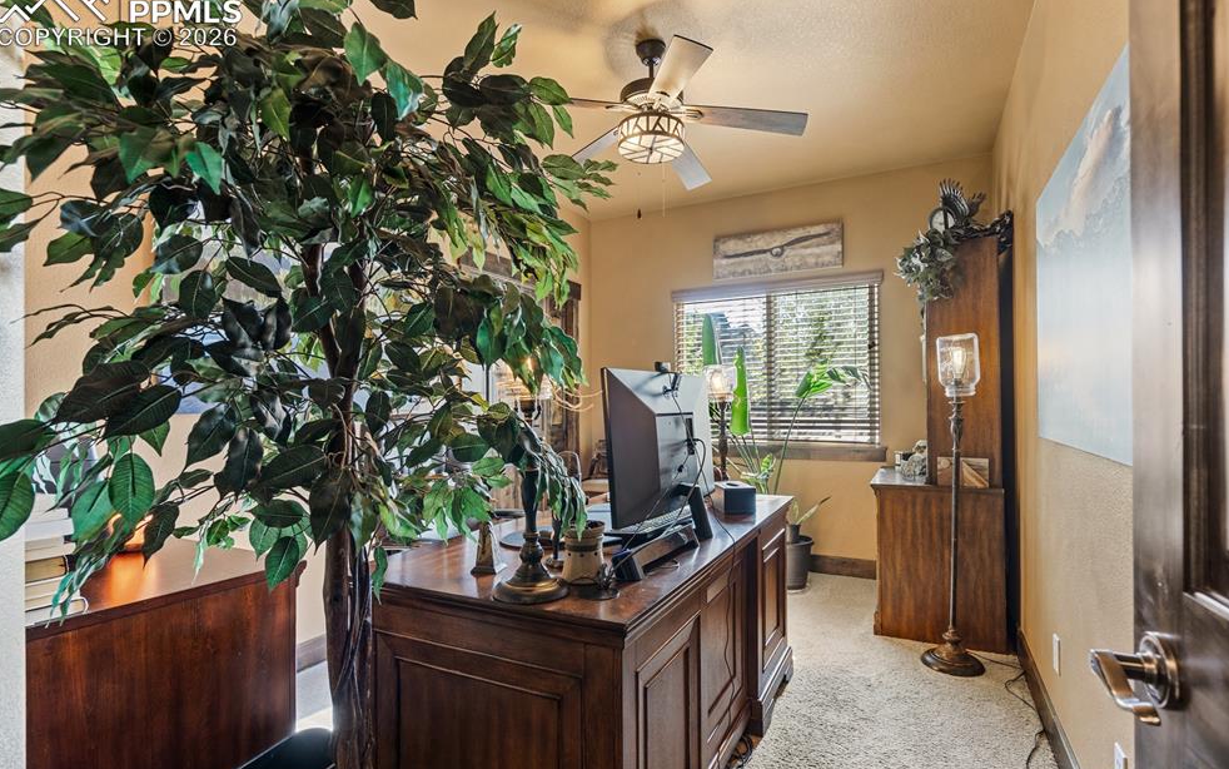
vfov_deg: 68.0
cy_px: 405
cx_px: 632
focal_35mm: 17
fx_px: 569
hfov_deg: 94.3
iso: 320
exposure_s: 1/2
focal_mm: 16
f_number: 6.3
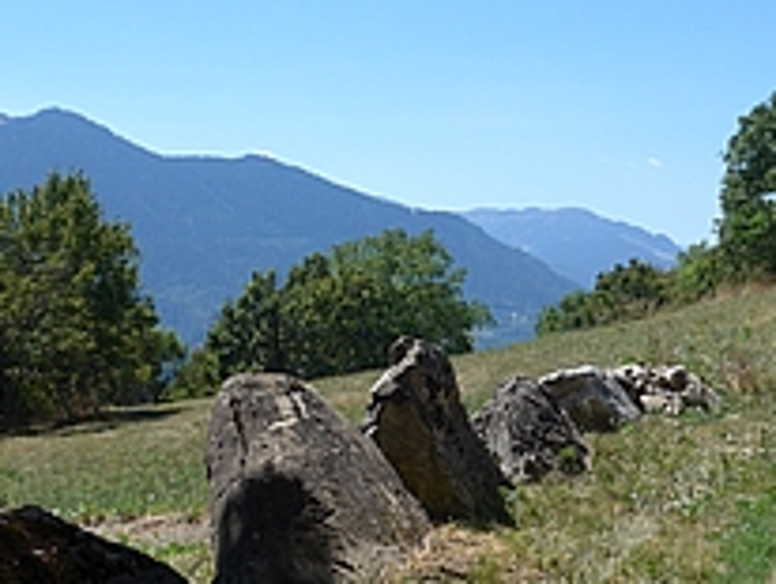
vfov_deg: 17.9
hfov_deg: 23.8
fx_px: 1840
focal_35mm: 82
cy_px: 448
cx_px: 471
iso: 80
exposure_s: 1/1600
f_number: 2.8
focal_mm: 9
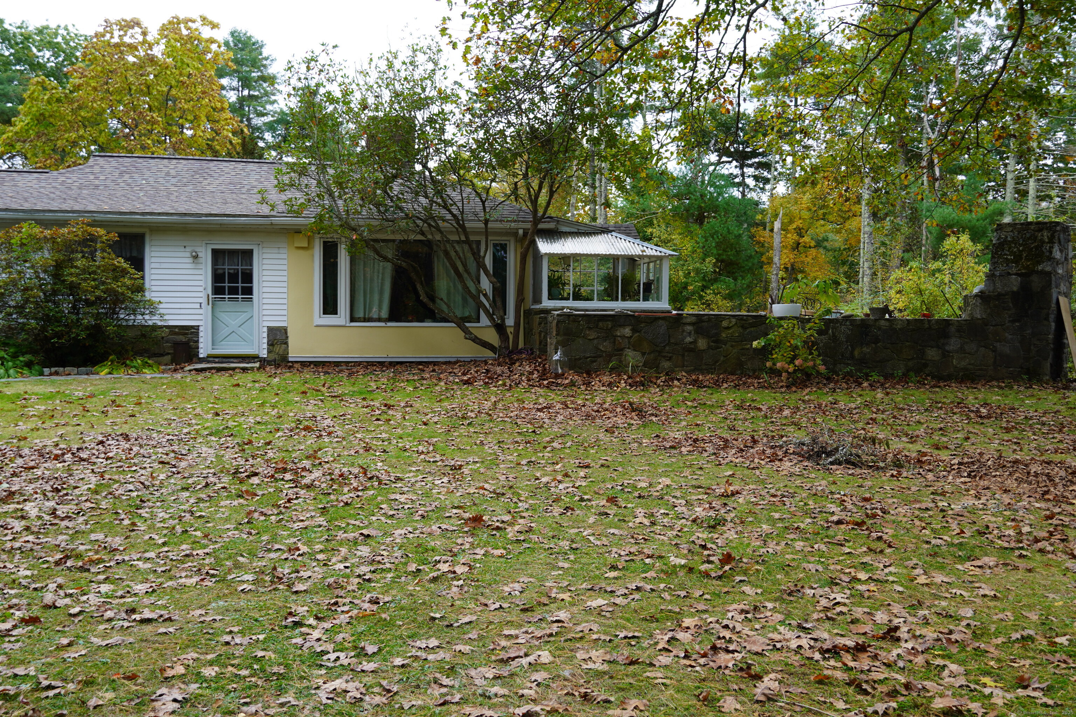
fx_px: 1076
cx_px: 538
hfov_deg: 53.1
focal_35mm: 36
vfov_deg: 36.9
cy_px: 358
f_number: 4.5
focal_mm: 24
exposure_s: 1/80
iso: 100
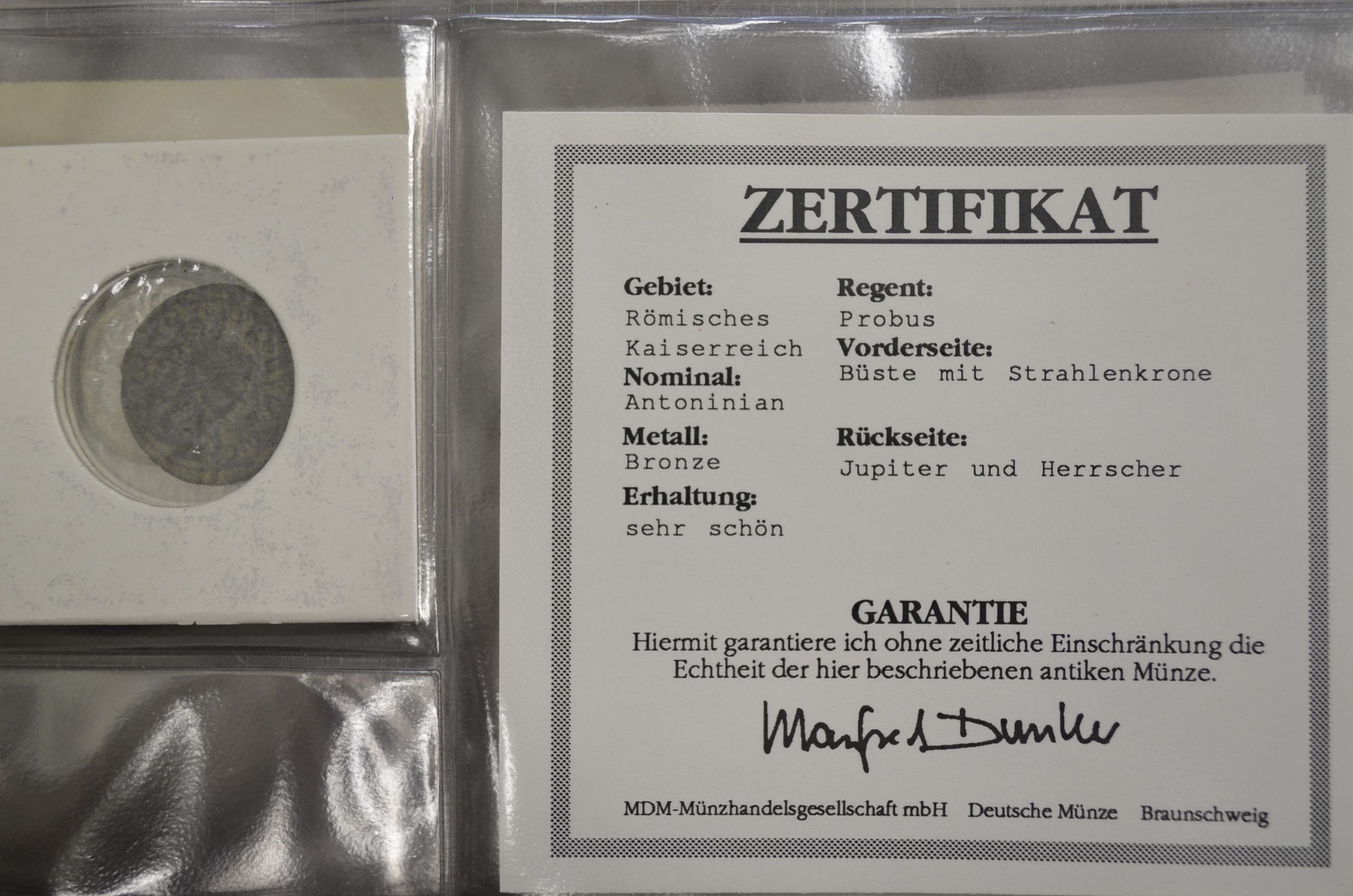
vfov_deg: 29.7
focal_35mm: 45
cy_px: 448
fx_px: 1688
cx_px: 676
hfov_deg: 43.7
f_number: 4.5
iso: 320
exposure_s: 1/40
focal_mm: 30
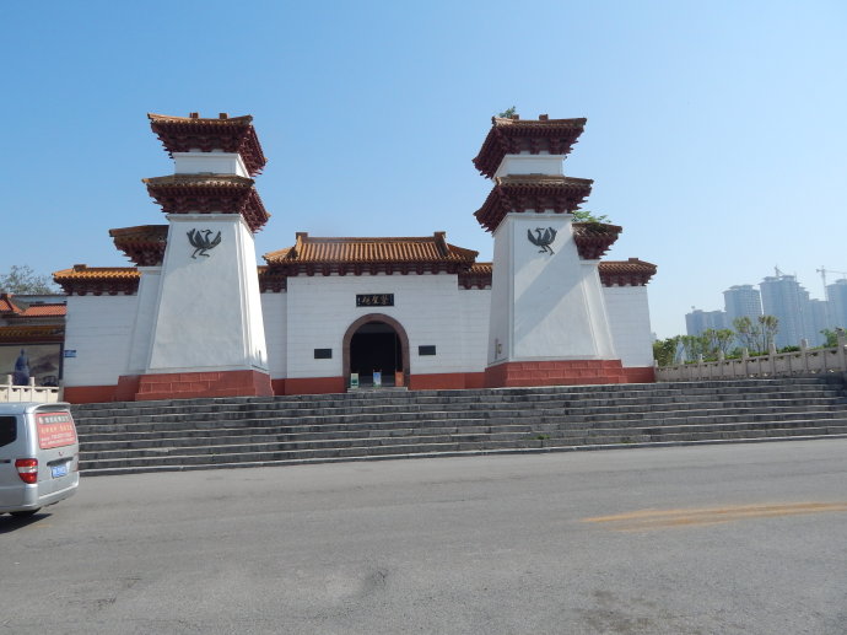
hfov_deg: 73.9
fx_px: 563
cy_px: 318
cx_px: 424
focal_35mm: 23
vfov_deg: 58.8
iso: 125
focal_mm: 4
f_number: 6
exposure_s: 1/640
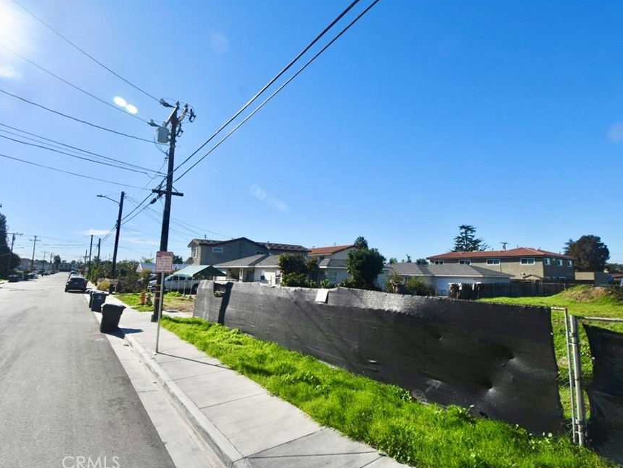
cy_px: 228
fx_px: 306
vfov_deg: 74.7
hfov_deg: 91.0
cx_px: 313
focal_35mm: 17
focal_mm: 10
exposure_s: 1/400
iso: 200
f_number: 10
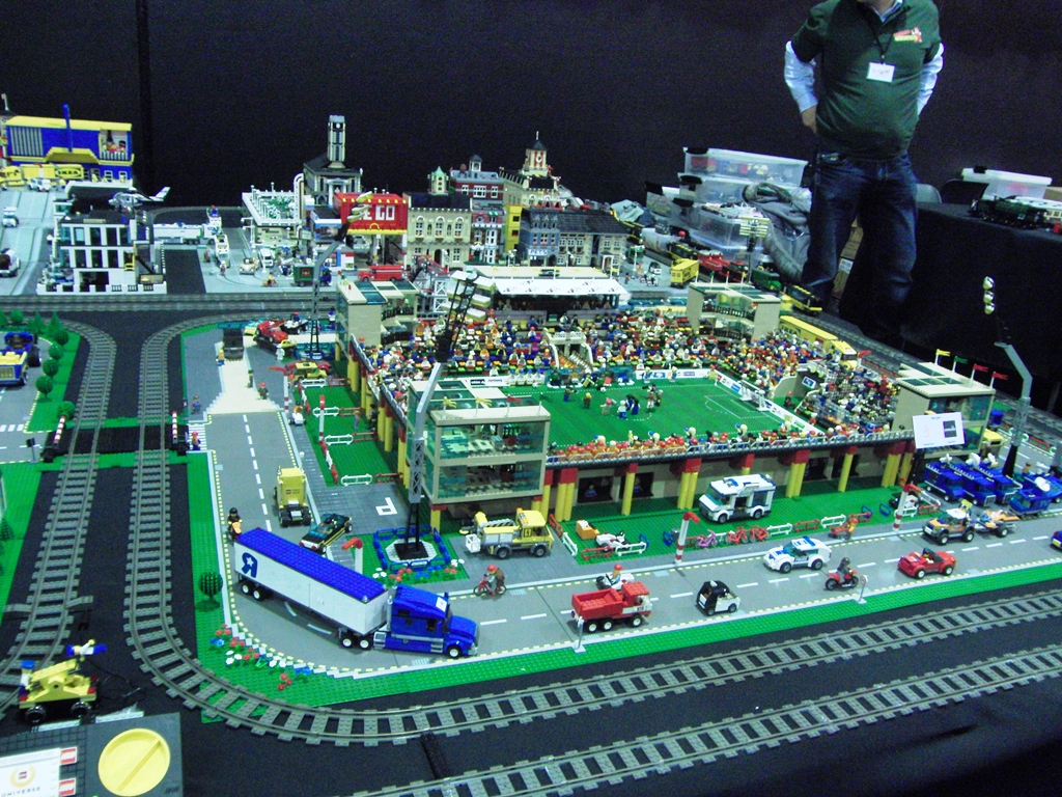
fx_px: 920
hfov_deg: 60.0
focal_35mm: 30
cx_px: 531
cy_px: 398
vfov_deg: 46.8
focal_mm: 5.3
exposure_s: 1/25
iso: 400
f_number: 2.8
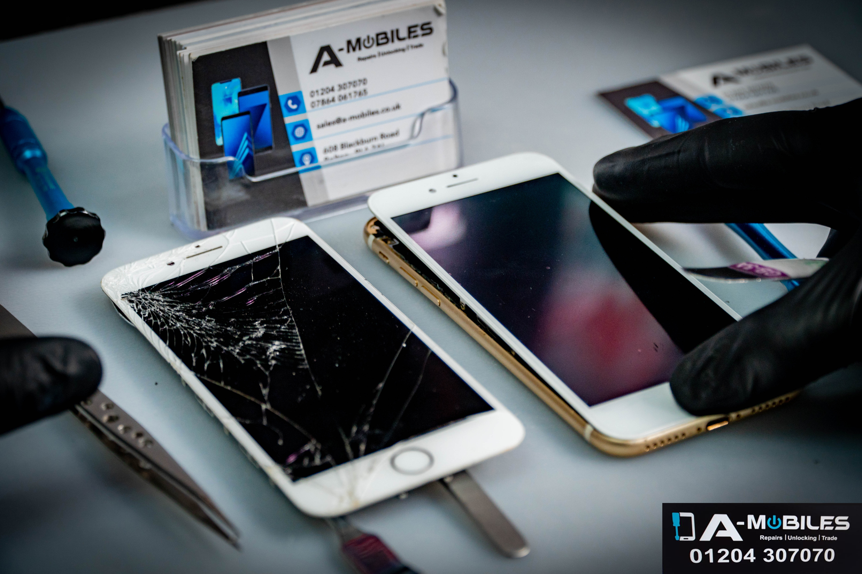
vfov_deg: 15.7
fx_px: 2083
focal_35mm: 87
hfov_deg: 23.4
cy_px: 287
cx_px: 431
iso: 400
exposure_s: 1/100
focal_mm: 58
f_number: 4
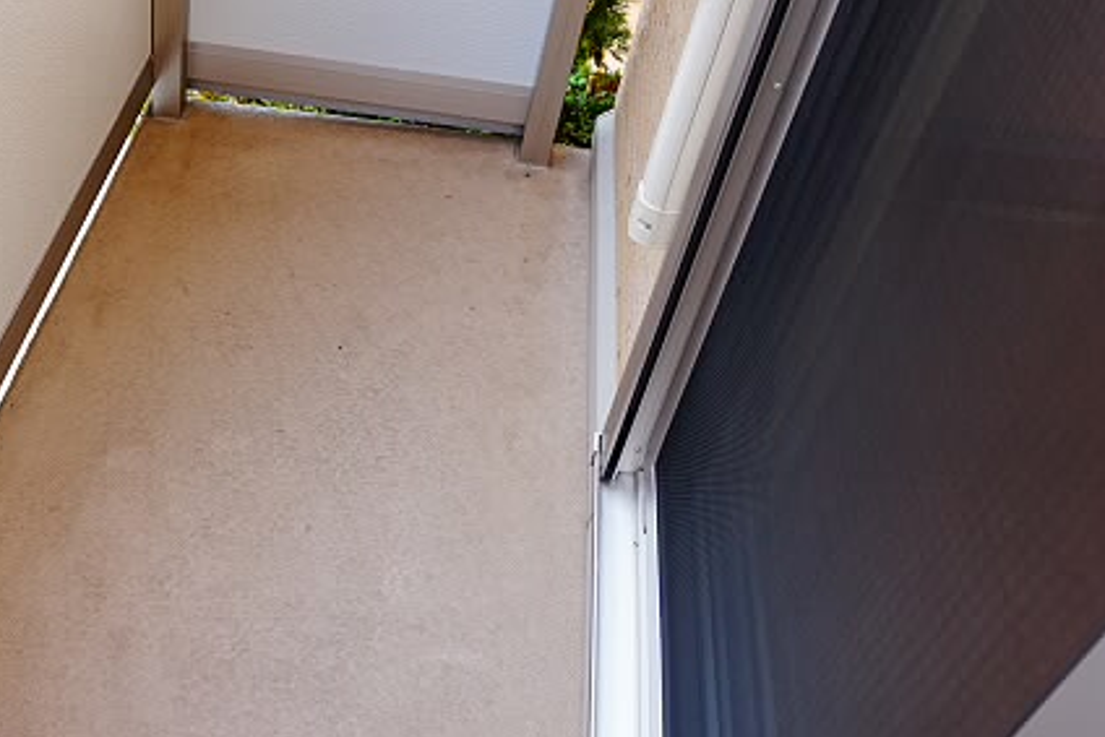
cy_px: 453
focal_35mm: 41
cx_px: 176
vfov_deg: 32.5
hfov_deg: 44.4
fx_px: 1259
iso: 160
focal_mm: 16
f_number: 4
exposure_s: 1/160
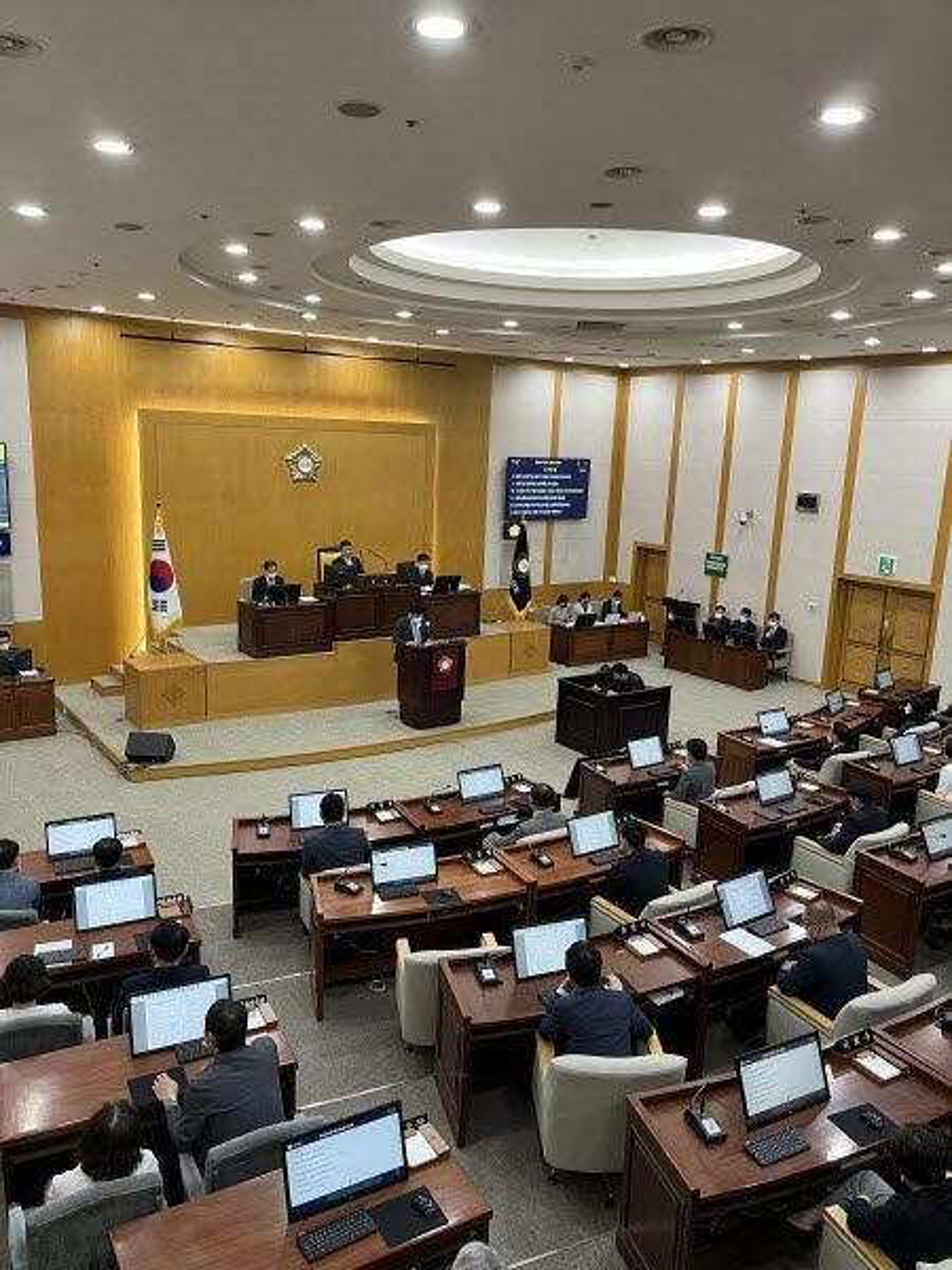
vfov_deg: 67.3
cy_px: 635
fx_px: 953
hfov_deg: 53.1
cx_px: 476
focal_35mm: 26
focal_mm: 5.1
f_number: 1.6
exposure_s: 1/60
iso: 80
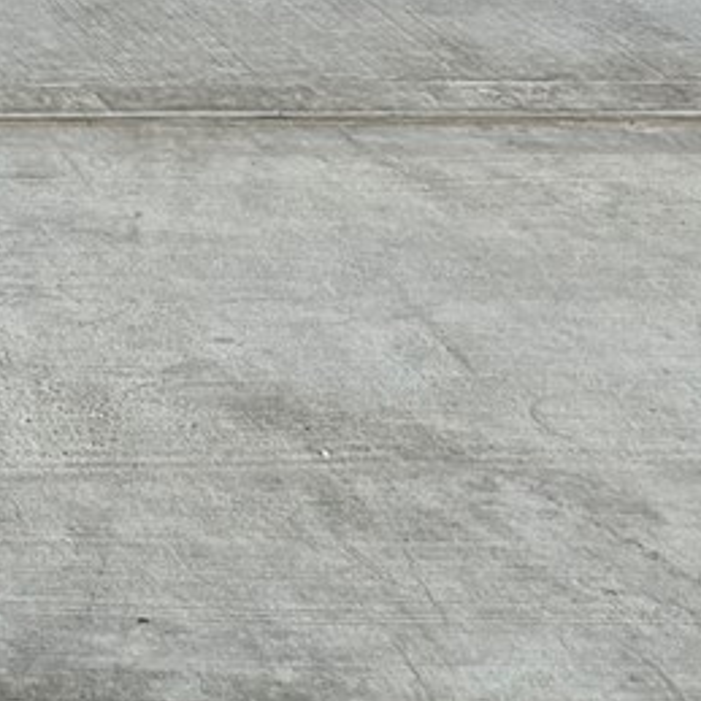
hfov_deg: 8.9
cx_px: -1221
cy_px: -1104
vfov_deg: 9.1
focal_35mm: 168
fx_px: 3849
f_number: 1.78
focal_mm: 6.76
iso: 80
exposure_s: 1/10309
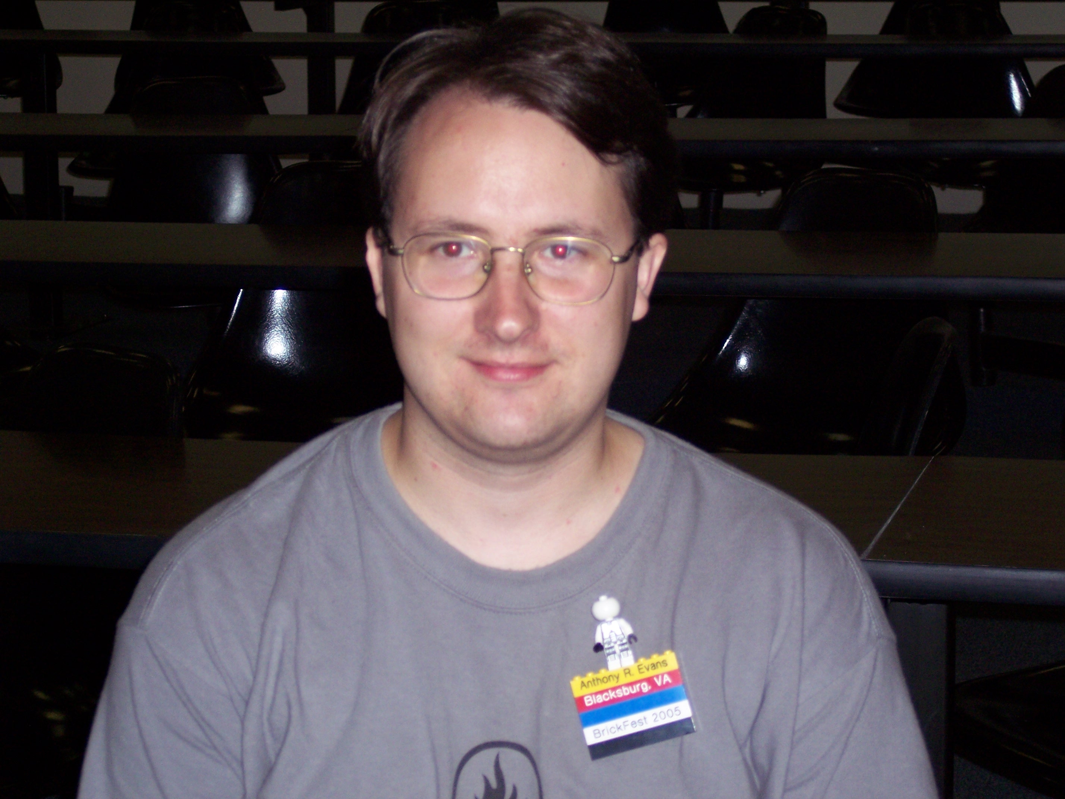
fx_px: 3200
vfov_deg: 14.2
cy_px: 400
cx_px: 532
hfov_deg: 18.9
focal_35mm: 104
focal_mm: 21.3
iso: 140
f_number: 4.8
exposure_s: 1/125
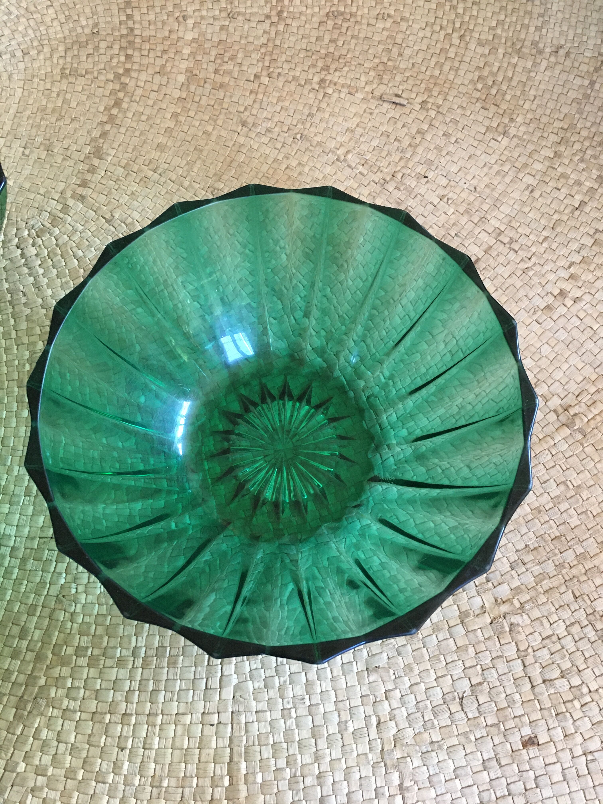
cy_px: 402
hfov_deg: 48.2
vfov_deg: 61.7
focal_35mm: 29
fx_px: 674
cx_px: 302
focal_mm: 4.15
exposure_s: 1/33
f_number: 2.2
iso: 250
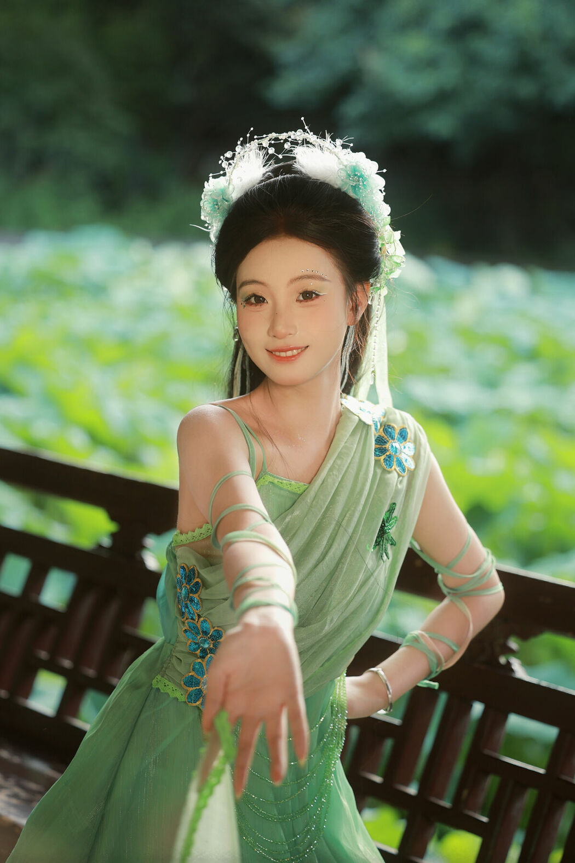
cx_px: 288
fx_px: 2252
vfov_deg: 21.7
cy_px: 432
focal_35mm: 94
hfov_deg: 14.6
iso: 160
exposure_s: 1/125
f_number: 2.8
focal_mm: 95
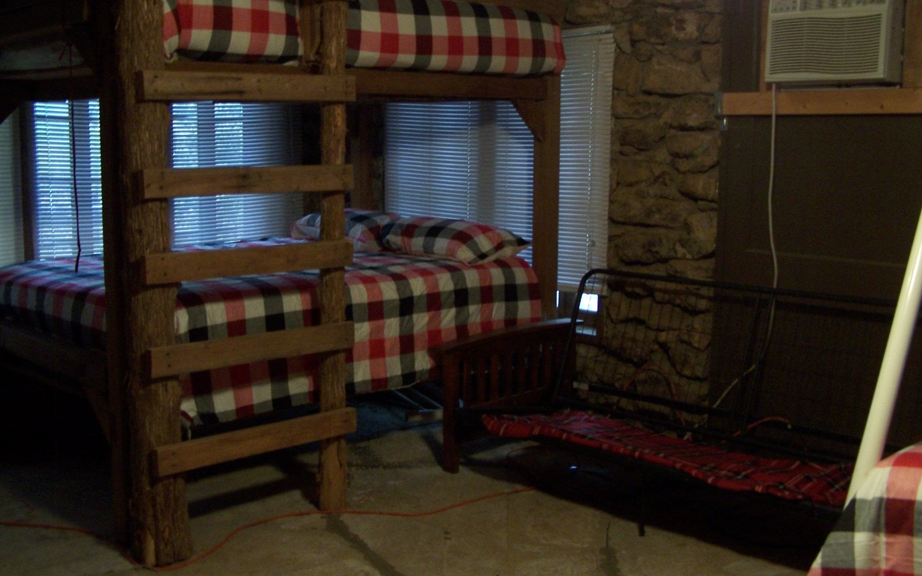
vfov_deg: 31.2
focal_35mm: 41
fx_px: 1030
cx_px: 460
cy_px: 248
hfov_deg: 48.2
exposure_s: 1/8
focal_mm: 6.3
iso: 140
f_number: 2.8
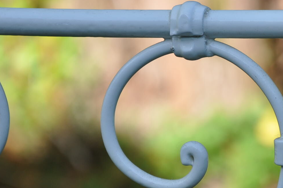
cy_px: 148
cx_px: 268
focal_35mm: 343
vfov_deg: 4.0
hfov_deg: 6.0
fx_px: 2694
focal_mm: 105
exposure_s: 1/250
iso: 250
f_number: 8
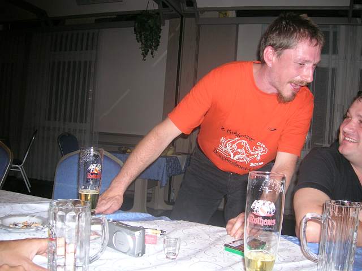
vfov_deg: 41.8
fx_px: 356
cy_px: 136
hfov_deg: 54.0
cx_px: 181
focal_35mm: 34
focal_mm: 5.7
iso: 77
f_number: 2.9
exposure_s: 1/60.1
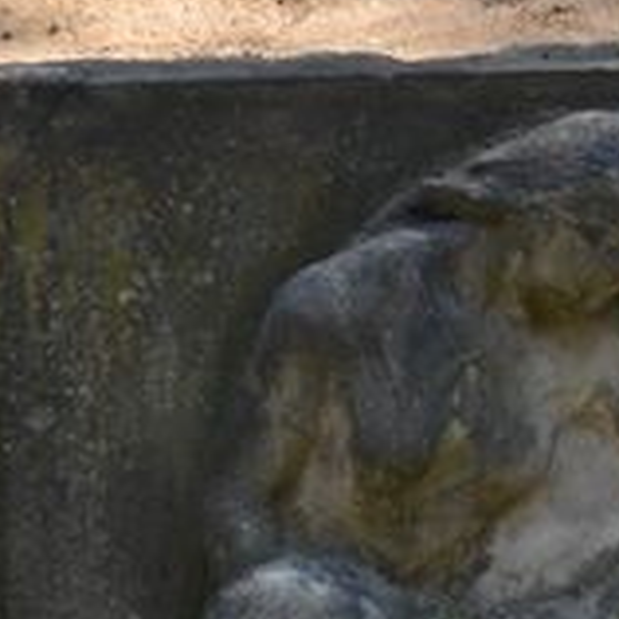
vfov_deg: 4.2
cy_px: 1087
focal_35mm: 413
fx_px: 8355
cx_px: 1050
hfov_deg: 4.2
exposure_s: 1/100
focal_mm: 50
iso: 100
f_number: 5.6
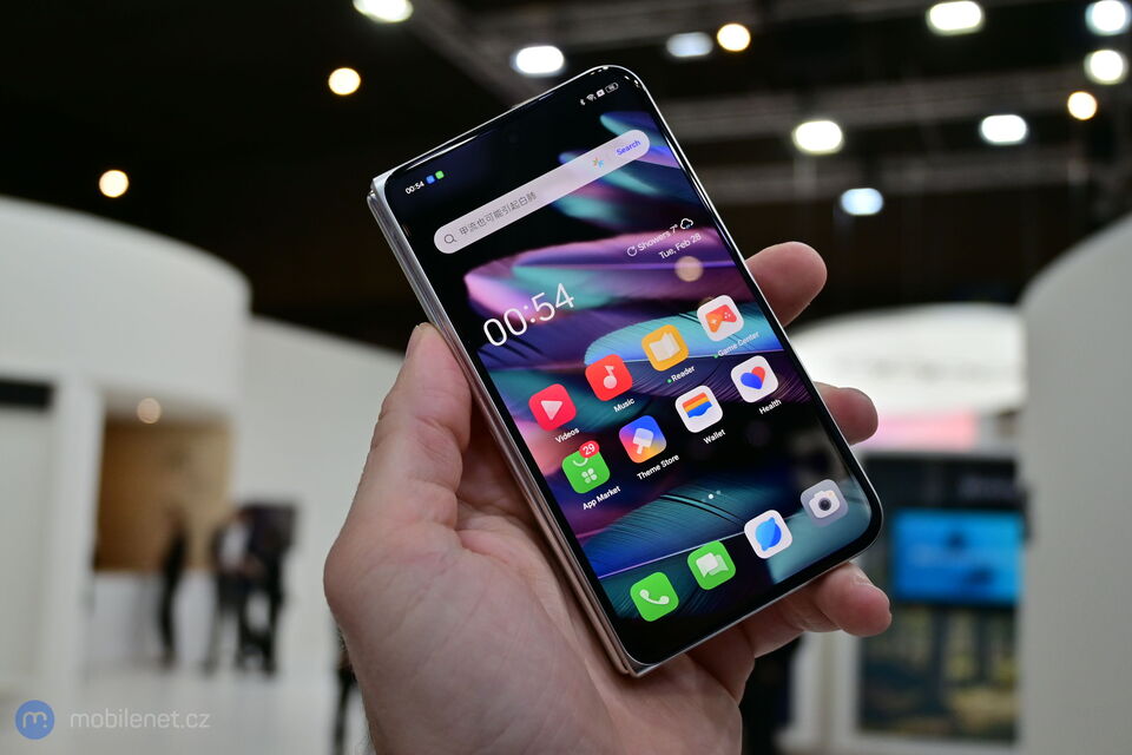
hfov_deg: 49.6
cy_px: 378
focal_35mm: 39
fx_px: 1226
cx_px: 566
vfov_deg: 34.2
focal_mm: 26
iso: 450
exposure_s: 1/400
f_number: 4.5
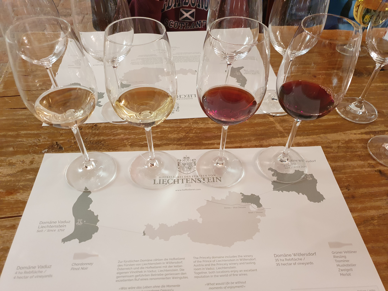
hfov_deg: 67.3
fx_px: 291
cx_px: 194
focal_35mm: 26
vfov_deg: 53.1
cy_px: 146
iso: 320
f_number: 1.5
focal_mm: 4.32
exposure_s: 1/50
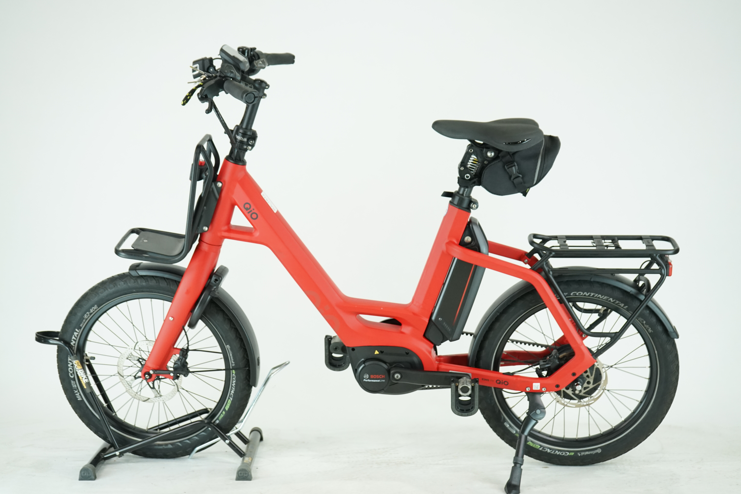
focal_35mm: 55
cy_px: 244
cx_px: 357
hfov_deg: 36.2
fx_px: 1132
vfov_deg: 24.6
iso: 1600
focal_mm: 53
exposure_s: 1/200
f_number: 5.6
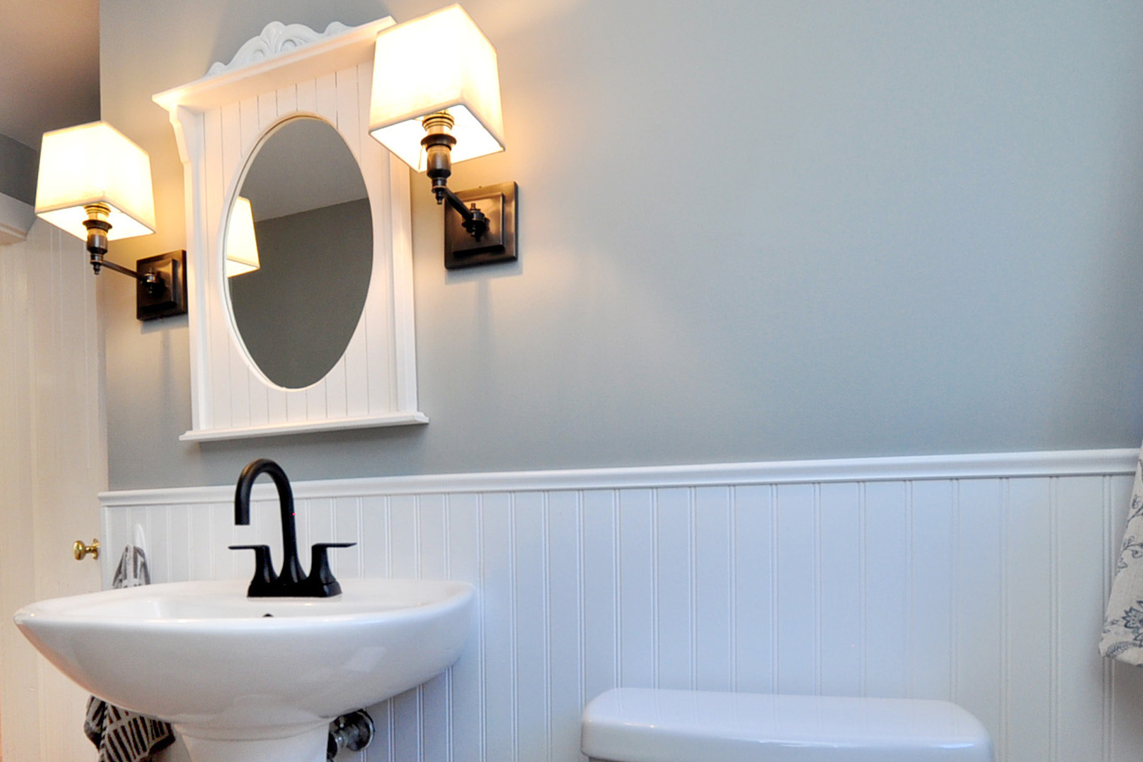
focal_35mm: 24
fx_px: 762
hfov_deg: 71.8
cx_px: 393
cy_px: 522
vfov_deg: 51.9
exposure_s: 1/60
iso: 320
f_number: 4.5
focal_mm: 10
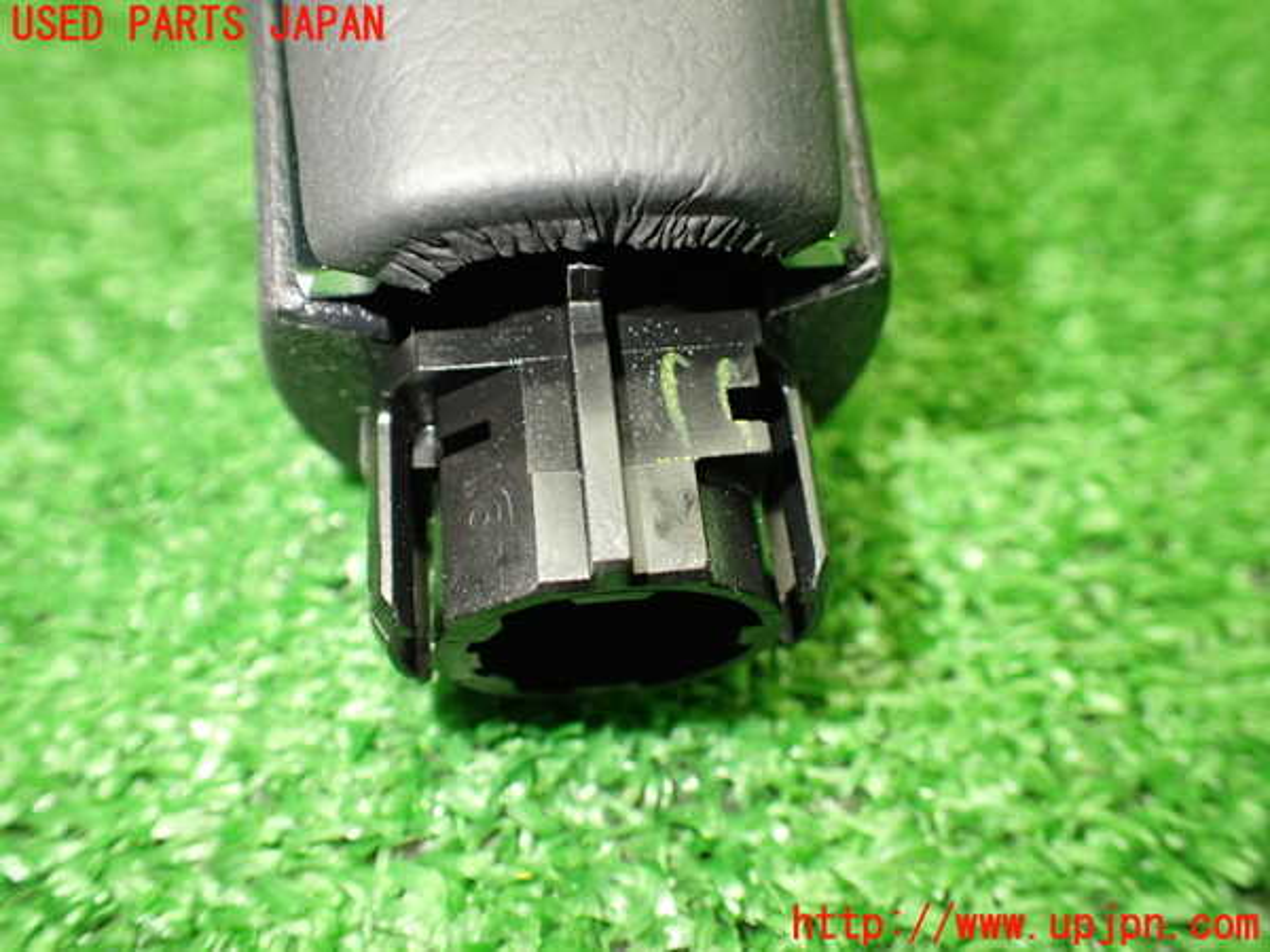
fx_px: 1101
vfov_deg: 46.8
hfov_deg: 60.0
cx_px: 635
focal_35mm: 30
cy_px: 476
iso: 800
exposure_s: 1/125
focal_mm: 5.4
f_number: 2.3
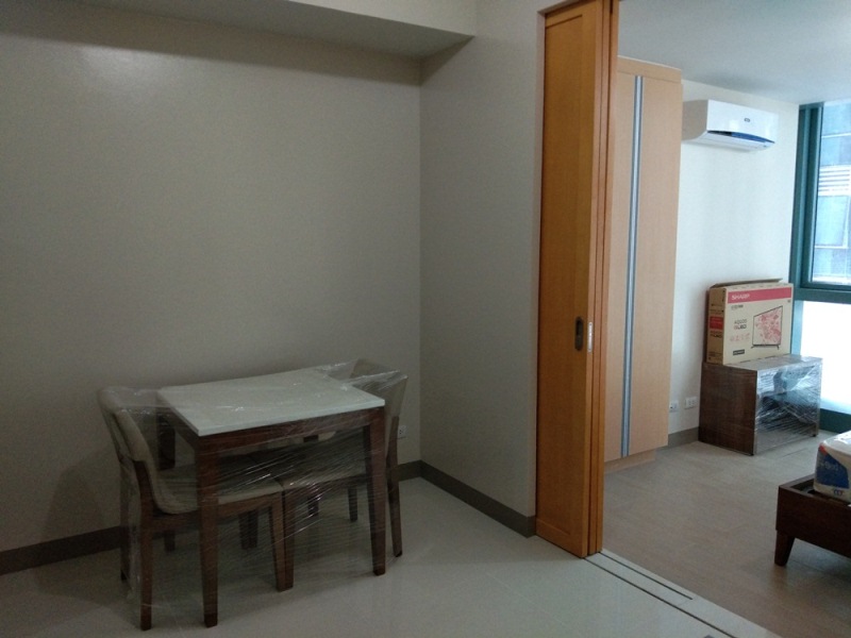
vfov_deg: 45.4
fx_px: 762
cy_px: 319
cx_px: 426
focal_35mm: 31
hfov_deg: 58.4
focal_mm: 3.69
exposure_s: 1/25
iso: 320
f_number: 2.2
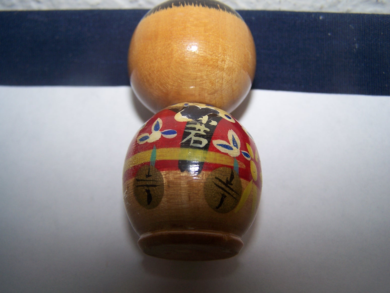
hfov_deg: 49.0
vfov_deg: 37.7
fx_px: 428
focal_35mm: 38
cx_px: 195
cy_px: 146
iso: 80
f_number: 2.8
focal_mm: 6.3
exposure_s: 1/60
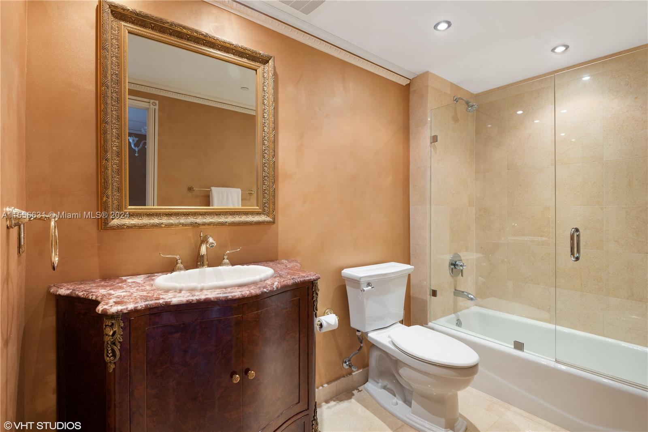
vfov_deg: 70.5
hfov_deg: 93.3
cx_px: 324
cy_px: 216
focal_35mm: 17
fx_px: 306
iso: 250
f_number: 8
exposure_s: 1/3
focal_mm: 17
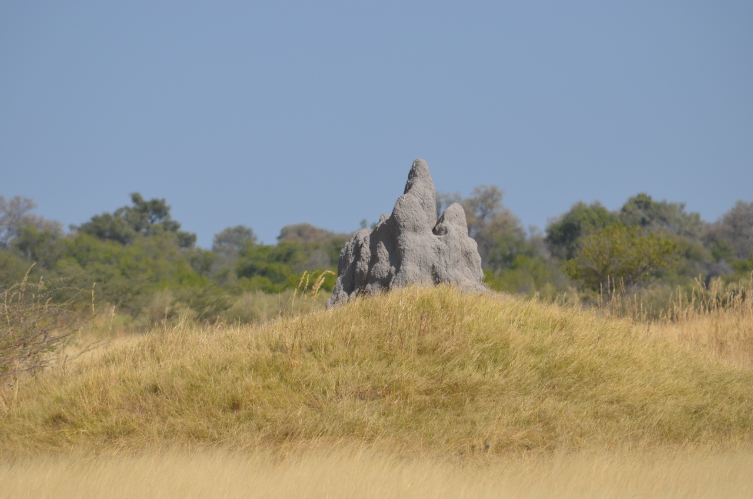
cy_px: 250
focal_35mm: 420
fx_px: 8767
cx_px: 376
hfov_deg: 4.9
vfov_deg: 3.3
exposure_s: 1/1000
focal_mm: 280
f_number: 8
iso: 200
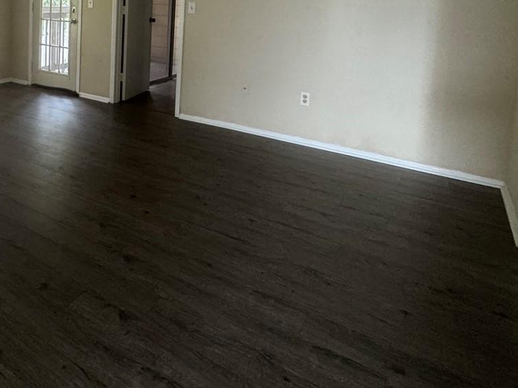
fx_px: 449
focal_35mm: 30
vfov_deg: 42.3
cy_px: 28
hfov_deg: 55.4
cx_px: 97
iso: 500
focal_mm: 2.22
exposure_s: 1/60
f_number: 2.2
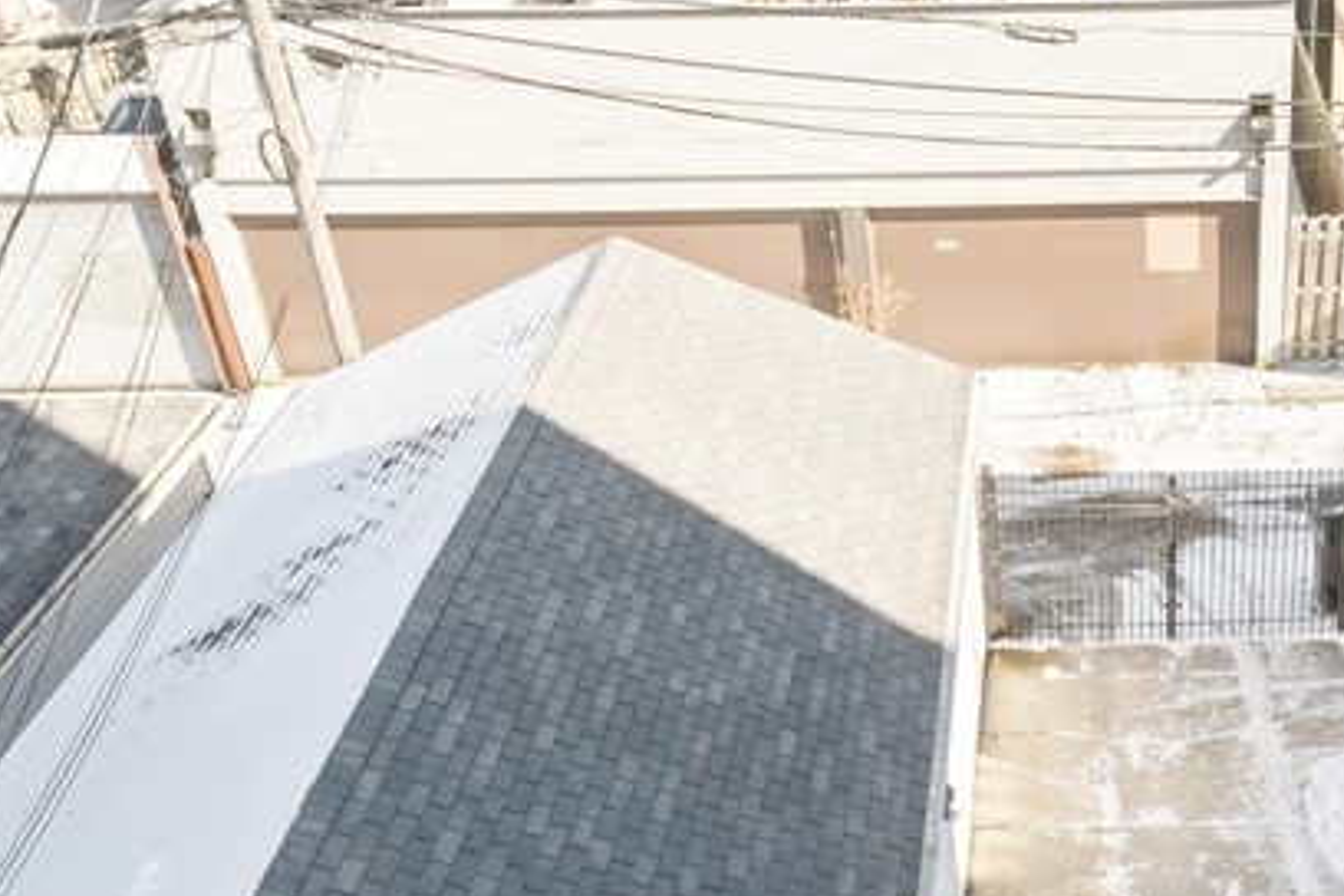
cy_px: 929
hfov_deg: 35.8
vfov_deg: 24.2
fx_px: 1979
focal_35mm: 53
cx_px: 1140
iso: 200
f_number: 8
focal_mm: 24
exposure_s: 1/500
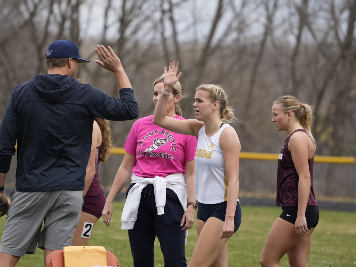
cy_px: 134
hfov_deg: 6.7
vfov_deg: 5.0
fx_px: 3054
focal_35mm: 297
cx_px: 161
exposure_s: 1/1000
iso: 320
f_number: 5.6
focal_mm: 274
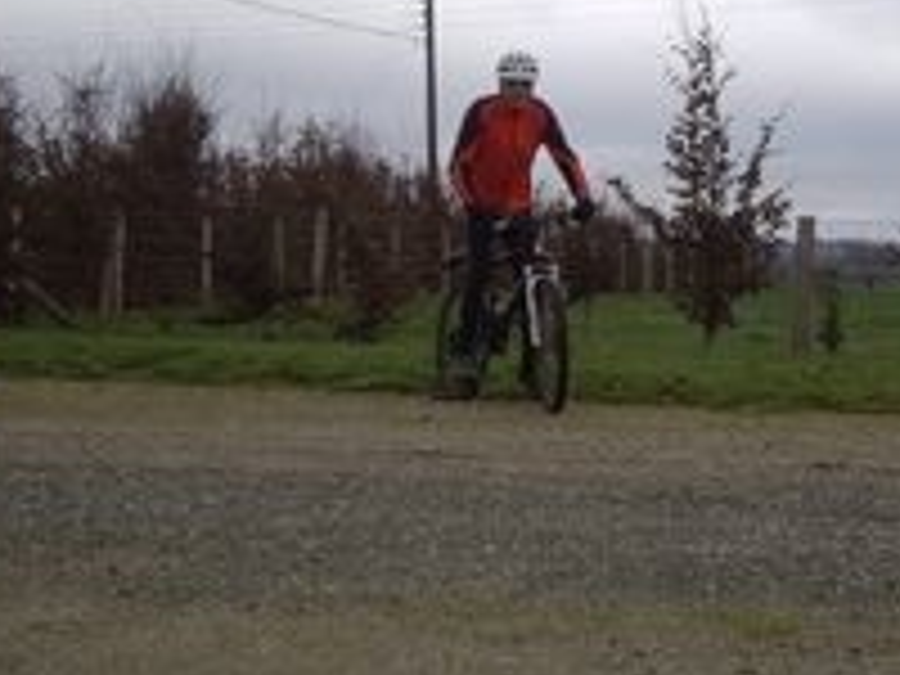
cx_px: 693
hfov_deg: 25.3
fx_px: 1976
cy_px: 171
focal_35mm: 76
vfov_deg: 19.3
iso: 64
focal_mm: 7.9
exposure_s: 1/500
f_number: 2.8
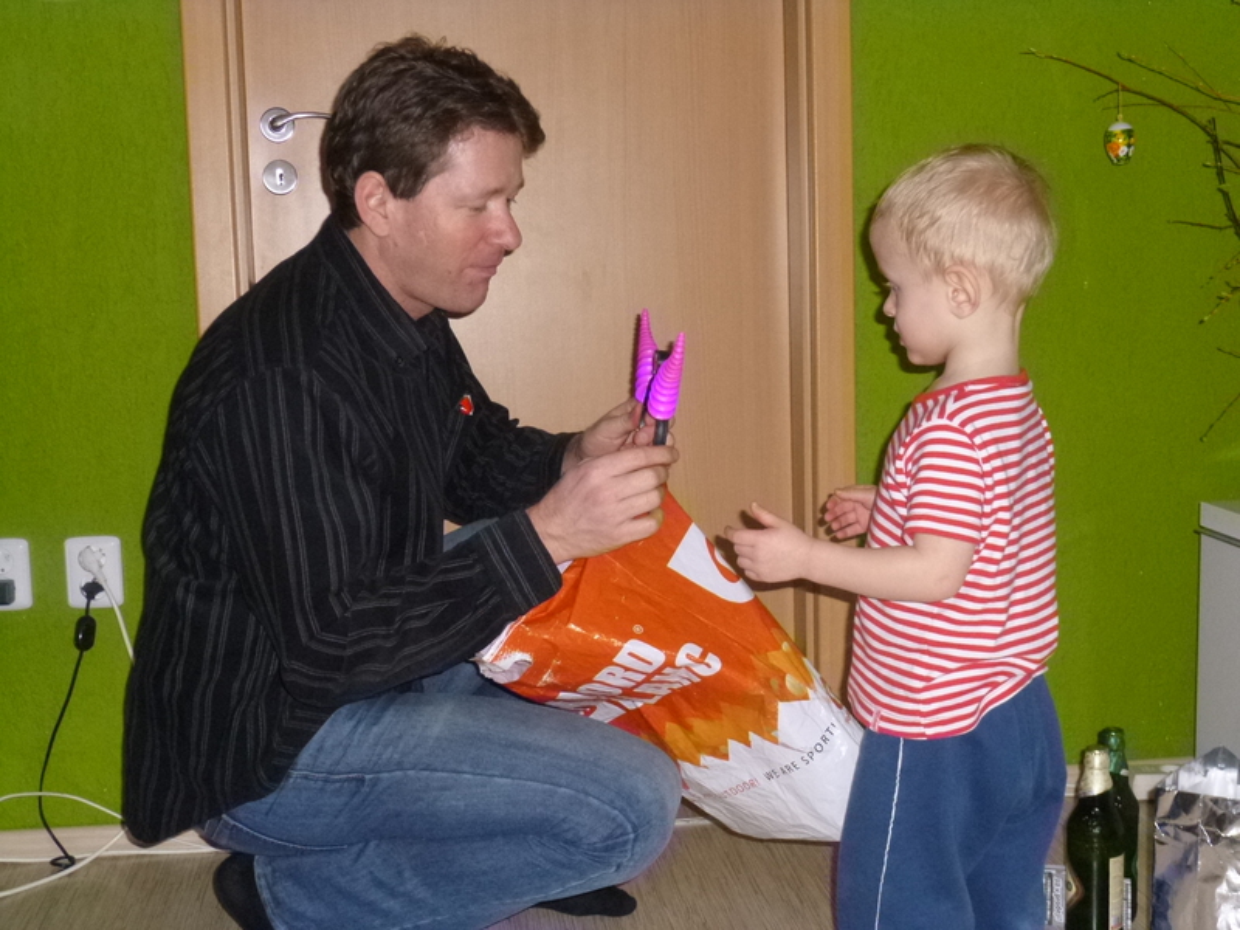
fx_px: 1612
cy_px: 465
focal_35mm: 45
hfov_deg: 42.1
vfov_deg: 32.2
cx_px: 620
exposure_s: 1/250
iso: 500
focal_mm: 8
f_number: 3.9
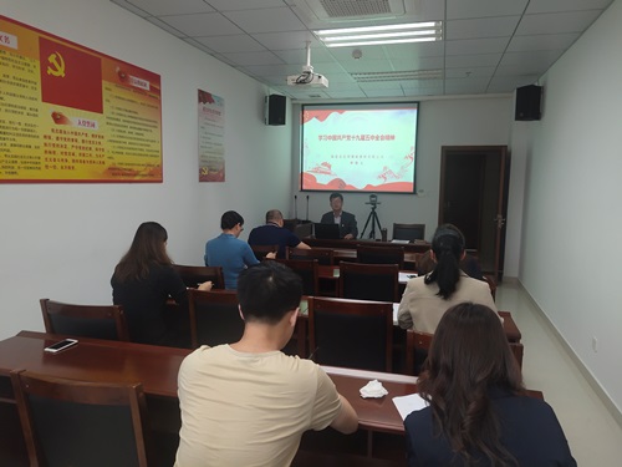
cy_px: 234
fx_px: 521
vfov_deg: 48.2
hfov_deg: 61.7
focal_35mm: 29
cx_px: 311
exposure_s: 1/100
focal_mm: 4.27
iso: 166
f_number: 1.8
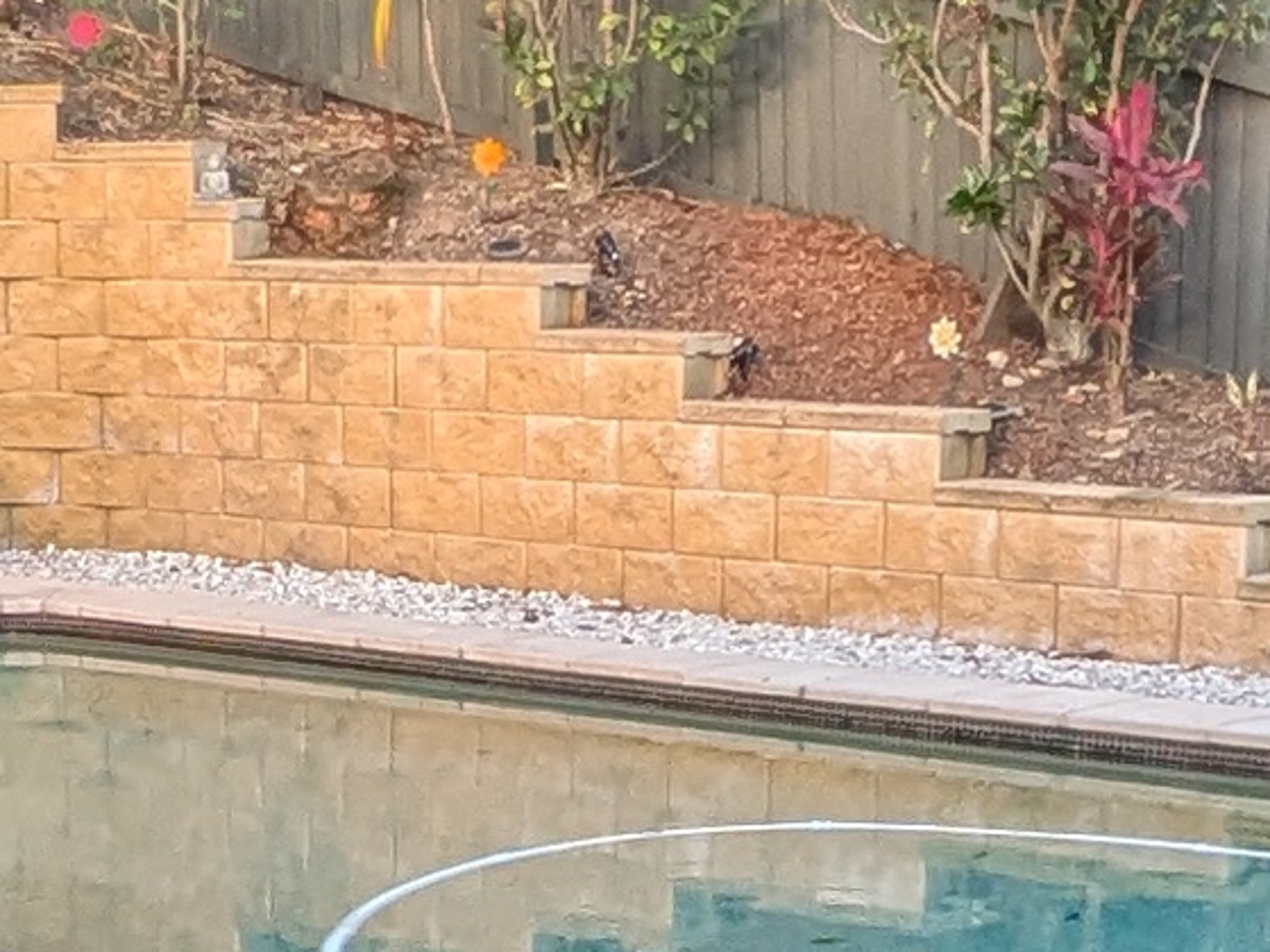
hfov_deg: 19.5
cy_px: 1061
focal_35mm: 100
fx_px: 3669
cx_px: 329
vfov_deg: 14.4
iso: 43
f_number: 2.2
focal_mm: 1.85
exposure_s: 1/184
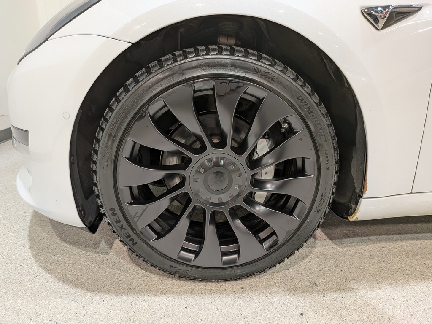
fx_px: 300
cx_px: 216
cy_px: 162
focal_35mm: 24
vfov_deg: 56.8
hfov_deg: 71.6
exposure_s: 1/50
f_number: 1.7
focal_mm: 4.53
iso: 54
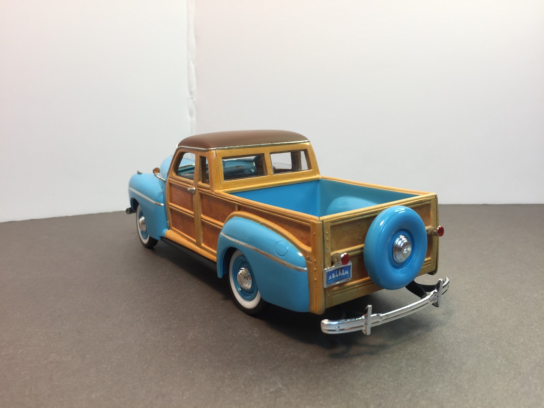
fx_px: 456
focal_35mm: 29
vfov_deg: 48.2
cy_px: 204
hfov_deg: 61.7
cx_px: 272
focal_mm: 4.15
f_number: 2.2
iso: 32
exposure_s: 1/50
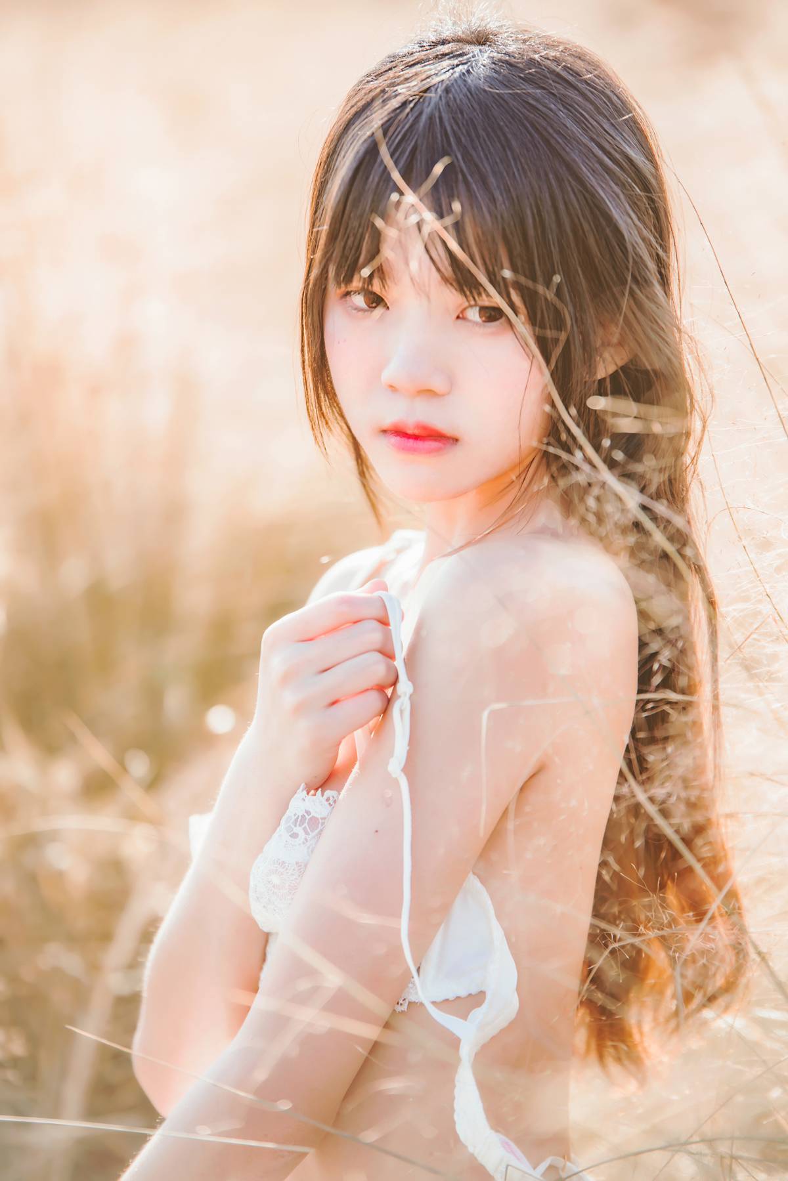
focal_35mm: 200
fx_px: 6564
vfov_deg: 10.3
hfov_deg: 6.9
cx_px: 394
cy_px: 590
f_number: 2.8
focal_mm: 200
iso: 80
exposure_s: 1/640
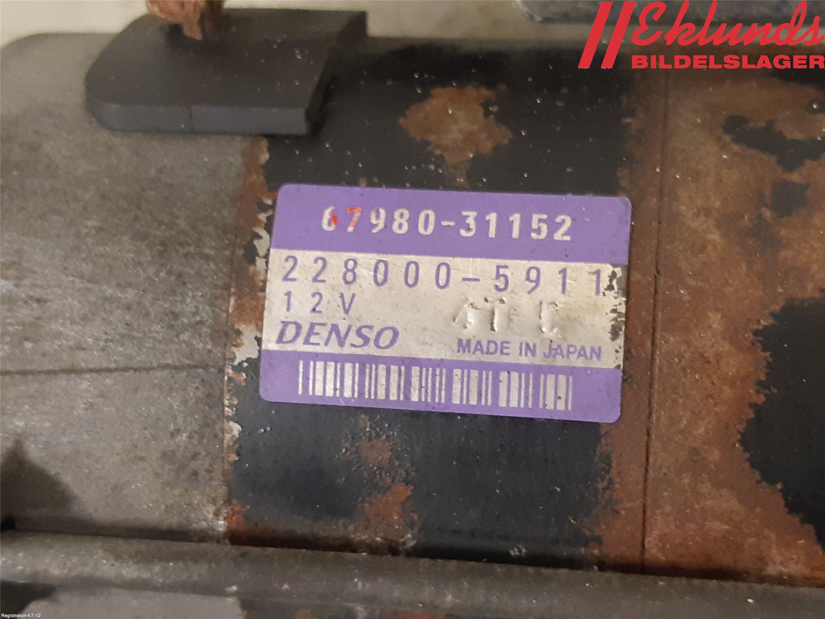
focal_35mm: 26
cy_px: 310
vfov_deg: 53.1
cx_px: 412
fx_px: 620
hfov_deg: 67.3
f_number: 1.7
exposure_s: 1/25
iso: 200
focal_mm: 3.93
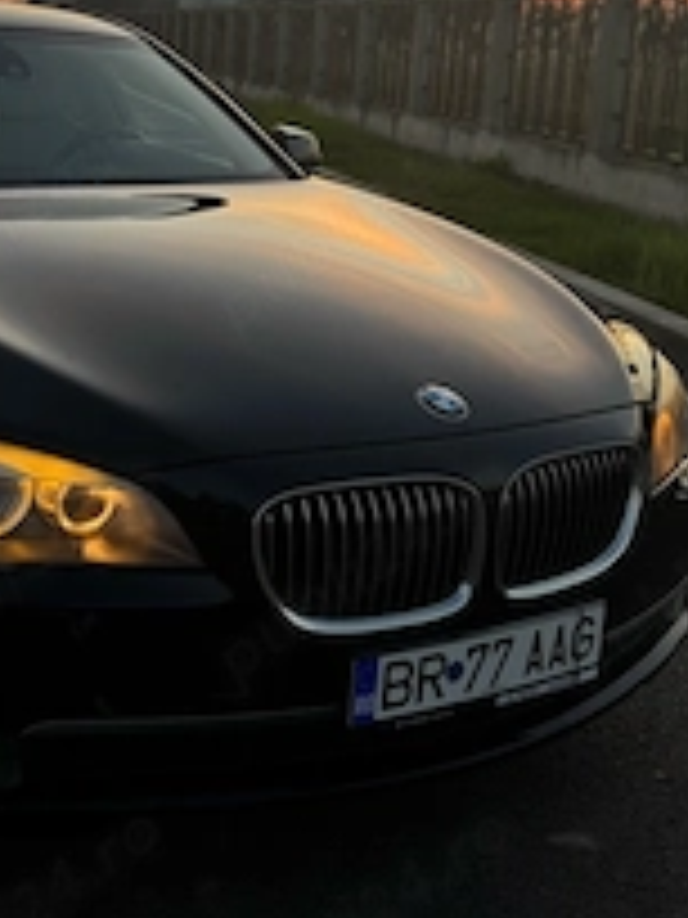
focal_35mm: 47
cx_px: 103
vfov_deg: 39.7
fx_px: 1246
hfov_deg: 29.9
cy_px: 274
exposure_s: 1/121
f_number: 1.78
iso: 100
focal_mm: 6.76
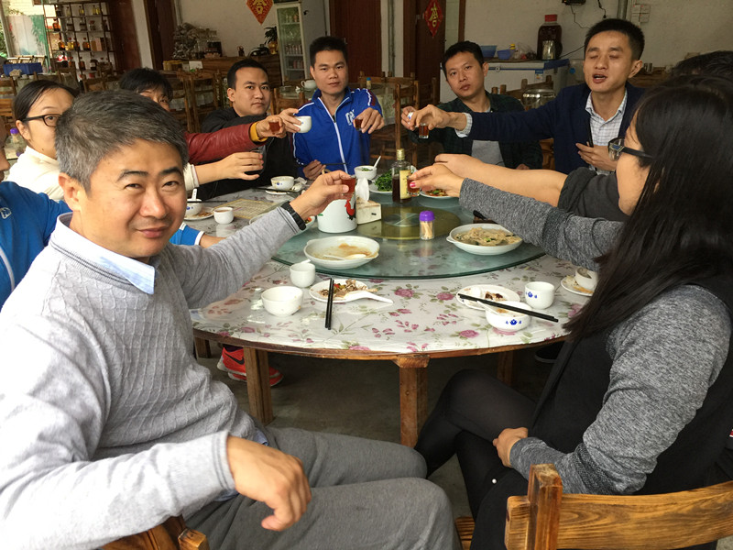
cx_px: 366
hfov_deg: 61.7
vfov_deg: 48.2
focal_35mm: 29
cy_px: 275
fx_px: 614
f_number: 2.2
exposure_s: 1/33
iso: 40
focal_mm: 4.15
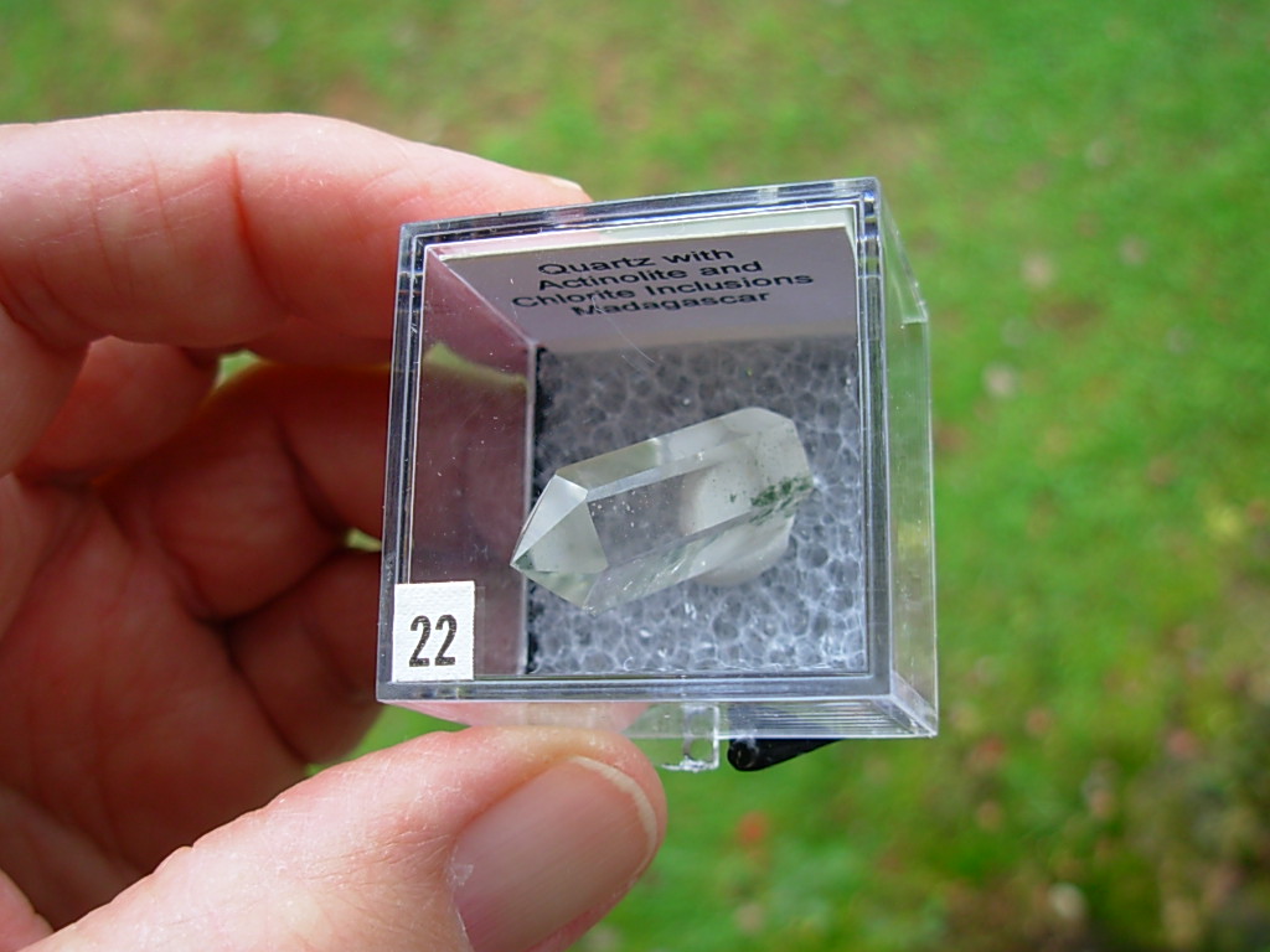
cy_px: 476
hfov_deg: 49.0
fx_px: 1394
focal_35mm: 38
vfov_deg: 37.7
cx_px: 635
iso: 50
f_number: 2.9
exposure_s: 1/90.5
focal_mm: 6.3
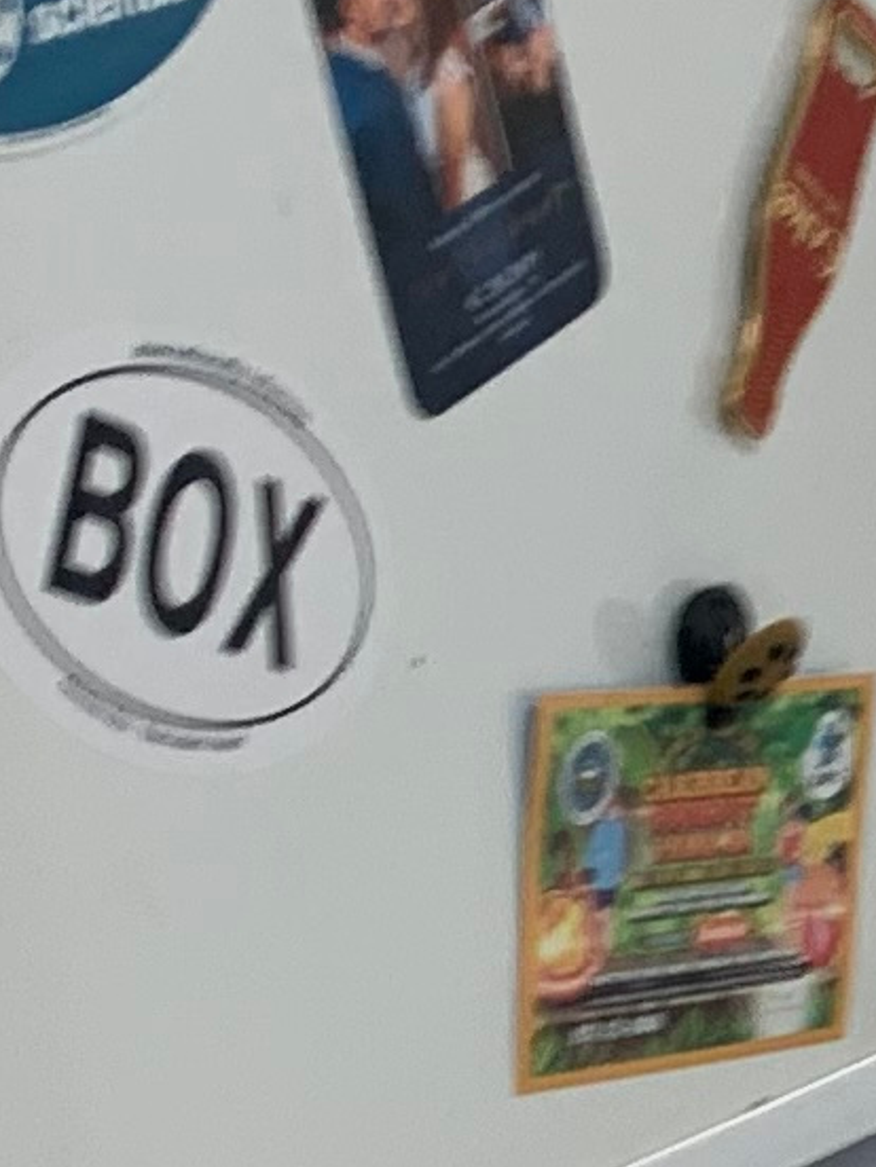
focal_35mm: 190
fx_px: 6411
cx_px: 2675
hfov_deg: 7.0
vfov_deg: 10.3
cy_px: 1186
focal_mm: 4.25
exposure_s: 1/120
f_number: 1.8
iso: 64
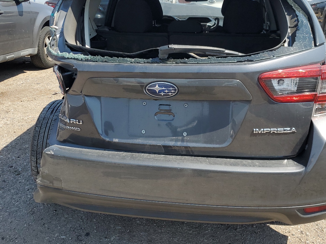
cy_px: 105
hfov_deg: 51.3
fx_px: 339
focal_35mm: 36
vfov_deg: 39.6
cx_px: 181
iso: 50
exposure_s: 1/2000
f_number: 1.5
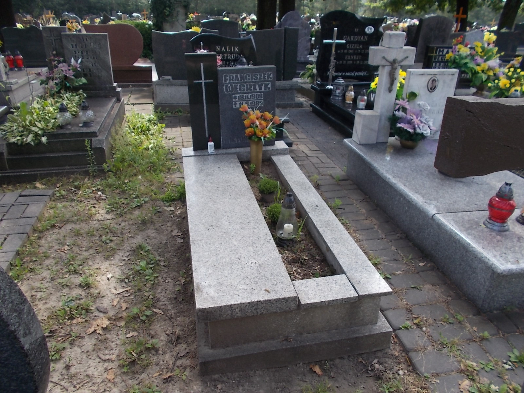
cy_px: 196
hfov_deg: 67.3
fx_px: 394
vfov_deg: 53.1
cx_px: 262
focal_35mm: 26
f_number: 3.2
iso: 80
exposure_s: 1/250
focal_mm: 4.6
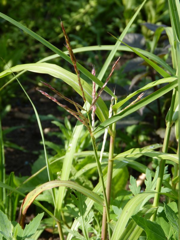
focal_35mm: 100
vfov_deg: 19.6
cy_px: 120
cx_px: 90
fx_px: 693
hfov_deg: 14.8
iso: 100
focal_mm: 18.2
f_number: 4
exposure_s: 1/500
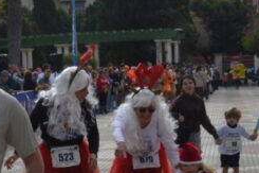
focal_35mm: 113
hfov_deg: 18.1
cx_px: 92
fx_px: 812
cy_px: 139
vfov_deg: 12.1
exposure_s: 1/1600
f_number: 5.6
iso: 400
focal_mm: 18
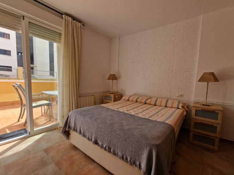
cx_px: 123
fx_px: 95
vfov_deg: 85.5
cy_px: 92
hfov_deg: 102.0
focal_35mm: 14
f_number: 2.2
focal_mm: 2.2
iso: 50
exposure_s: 1/431
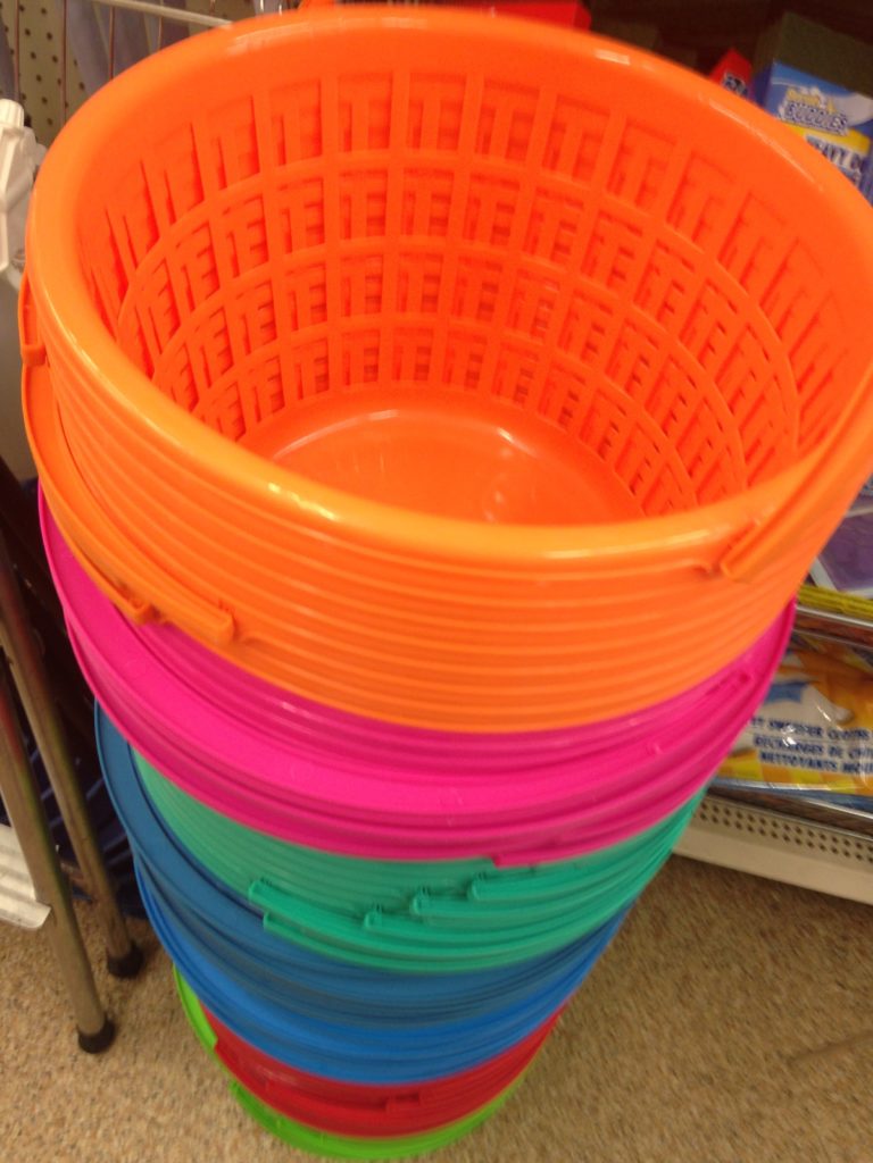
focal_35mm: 33
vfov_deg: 55.4
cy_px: 582
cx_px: 436
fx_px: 1110
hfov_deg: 42.9
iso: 80
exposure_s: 1/20
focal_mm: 4.12
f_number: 2.4
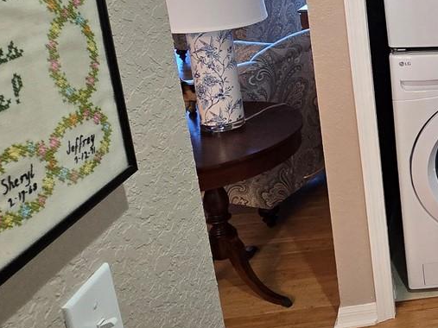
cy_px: 43
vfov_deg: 33.6
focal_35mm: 41
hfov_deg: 32.3
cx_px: 592
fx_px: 519
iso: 200
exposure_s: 1/60
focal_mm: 2.2
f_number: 2.2
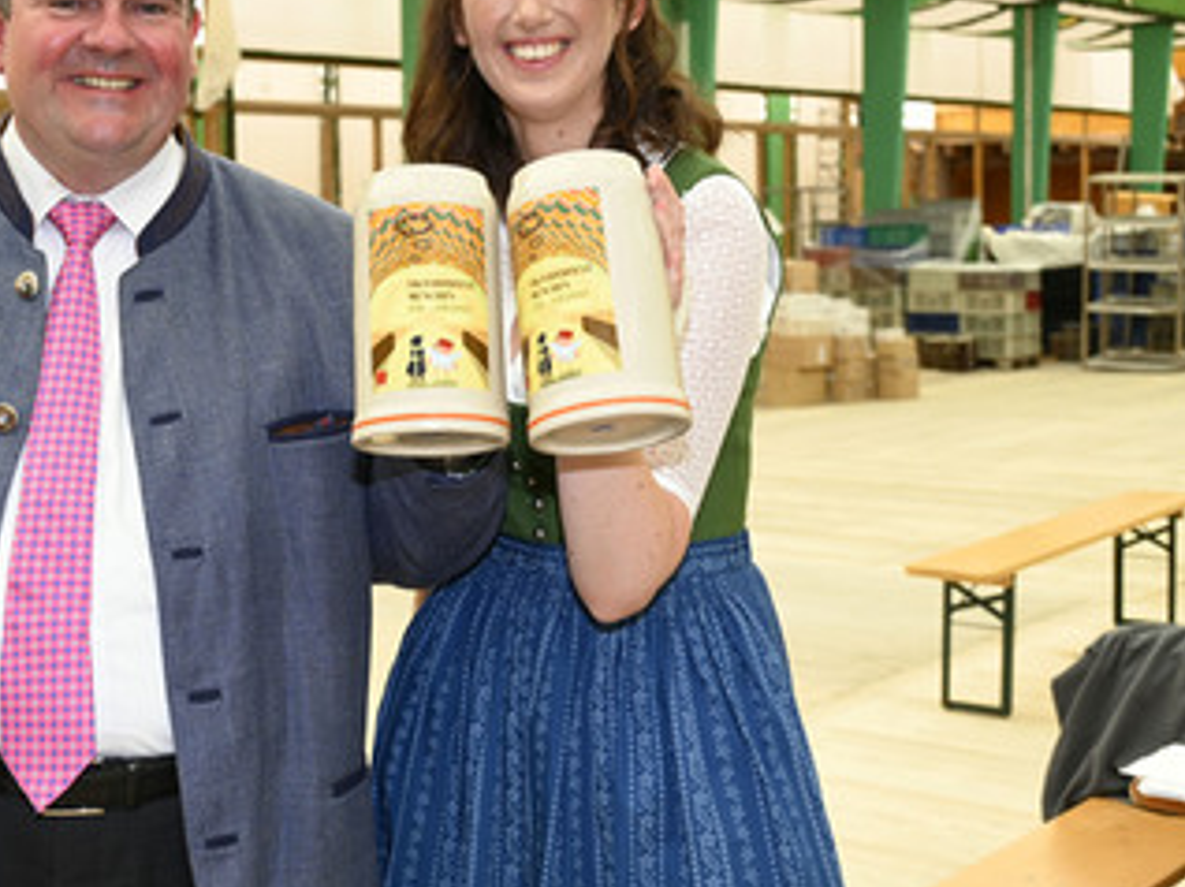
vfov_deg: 24.3
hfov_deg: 31.8
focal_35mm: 60
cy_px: 350
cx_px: 348
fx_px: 2052
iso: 1000
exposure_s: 1/100
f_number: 6.3
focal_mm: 44
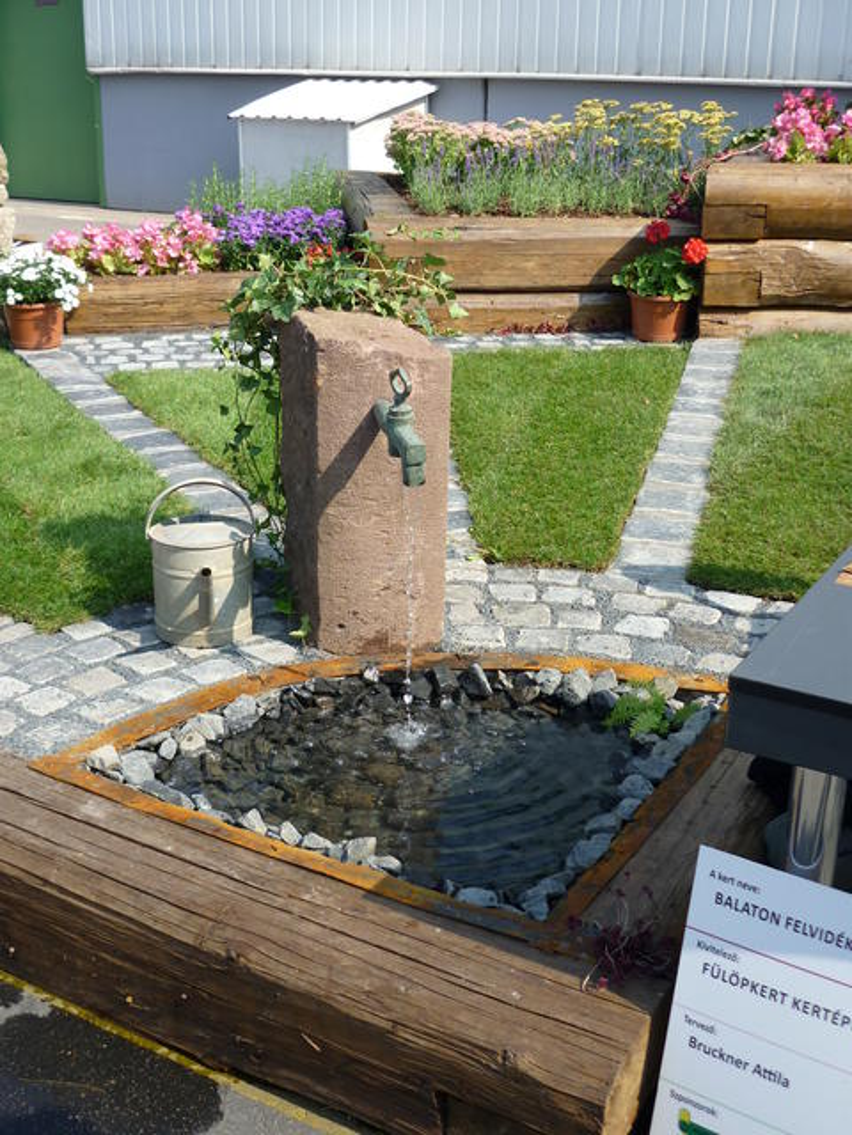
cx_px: 426
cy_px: 568
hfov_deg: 34.3
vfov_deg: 44.8
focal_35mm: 42
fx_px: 1378
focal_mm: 6.9
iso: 80
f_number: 3
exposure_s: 1/640
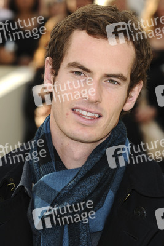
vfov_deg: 13.7
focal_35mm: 150
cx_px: 82
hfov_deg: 9.2
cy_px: 123
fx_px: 1024
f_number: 5.6
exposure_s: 1/250
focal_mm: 100
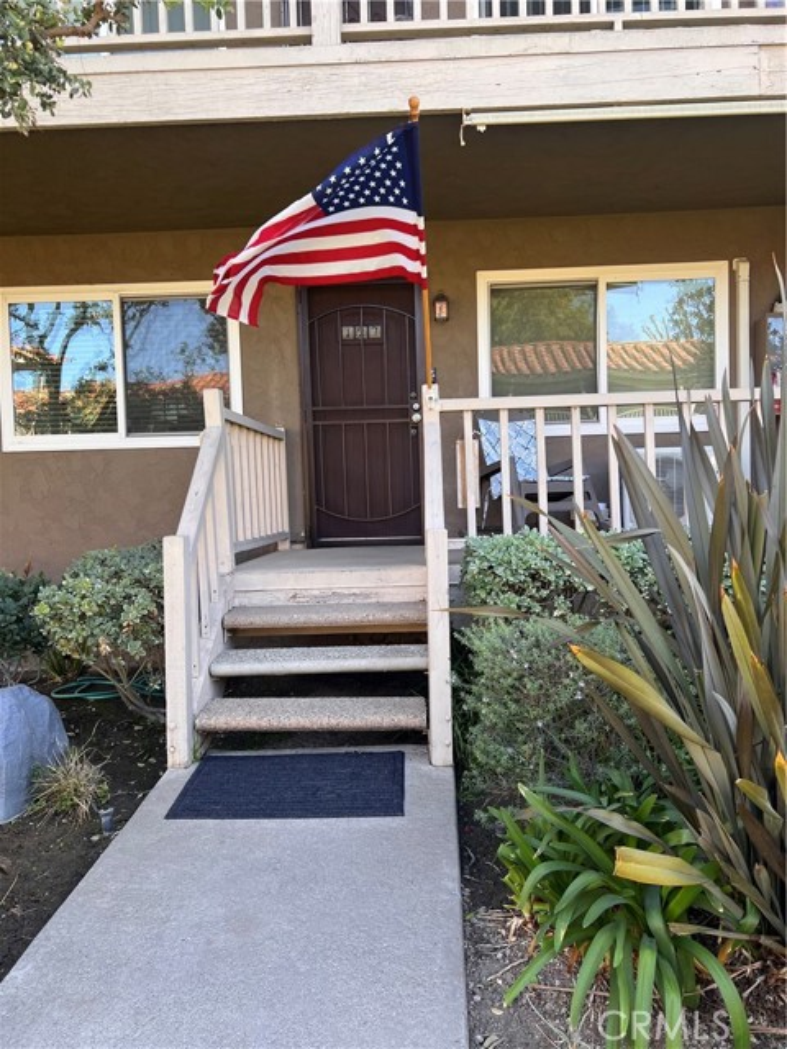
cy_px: 524
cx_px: 394
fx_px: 788
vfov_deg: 67.3
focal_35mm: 26
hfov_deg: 53.1
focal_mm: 5.7
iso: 40
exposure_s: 1/184
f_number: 1.5
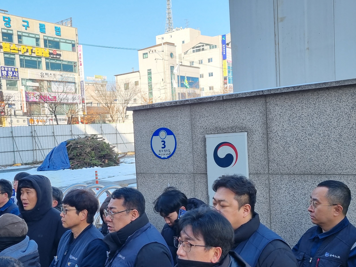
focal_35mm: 42
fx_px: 432
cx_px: 147
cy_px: 166
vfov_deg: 34.2
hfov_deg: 44.6
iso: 50
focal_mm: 5.4
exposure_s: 1/516
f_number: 1.8
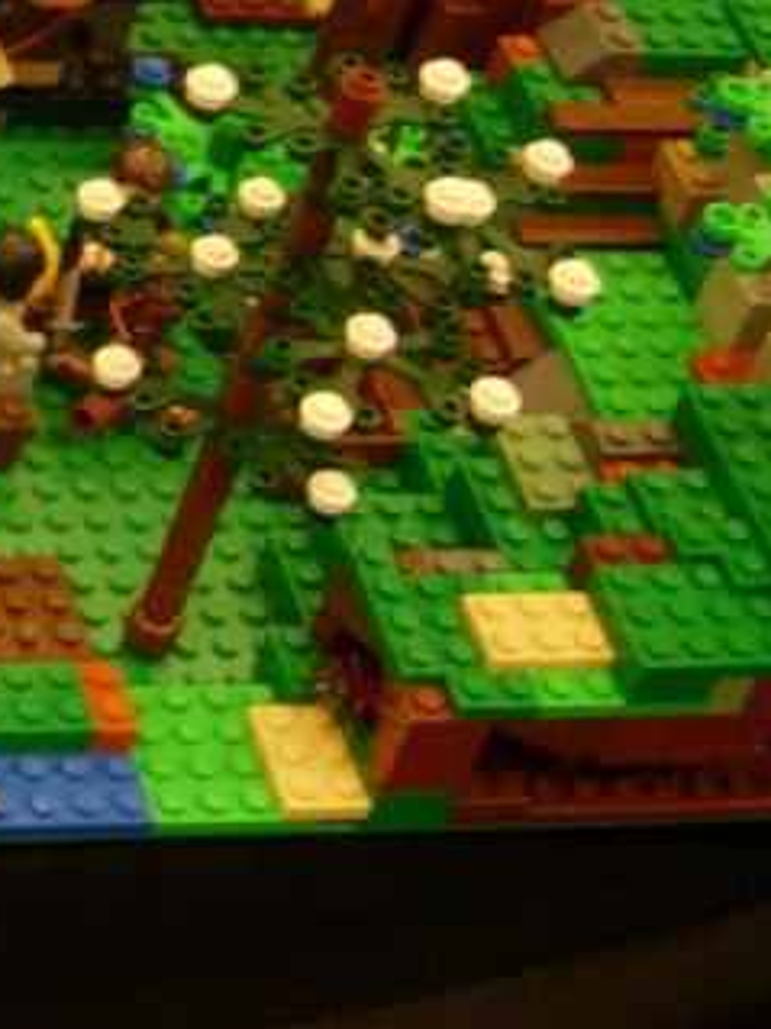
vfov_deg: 13.6
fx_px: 4250
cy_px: 3
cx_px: -1000
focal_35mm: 143
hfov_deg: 9.4
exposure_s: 1/9.7
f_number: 2.8
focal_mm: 7.8
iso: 200
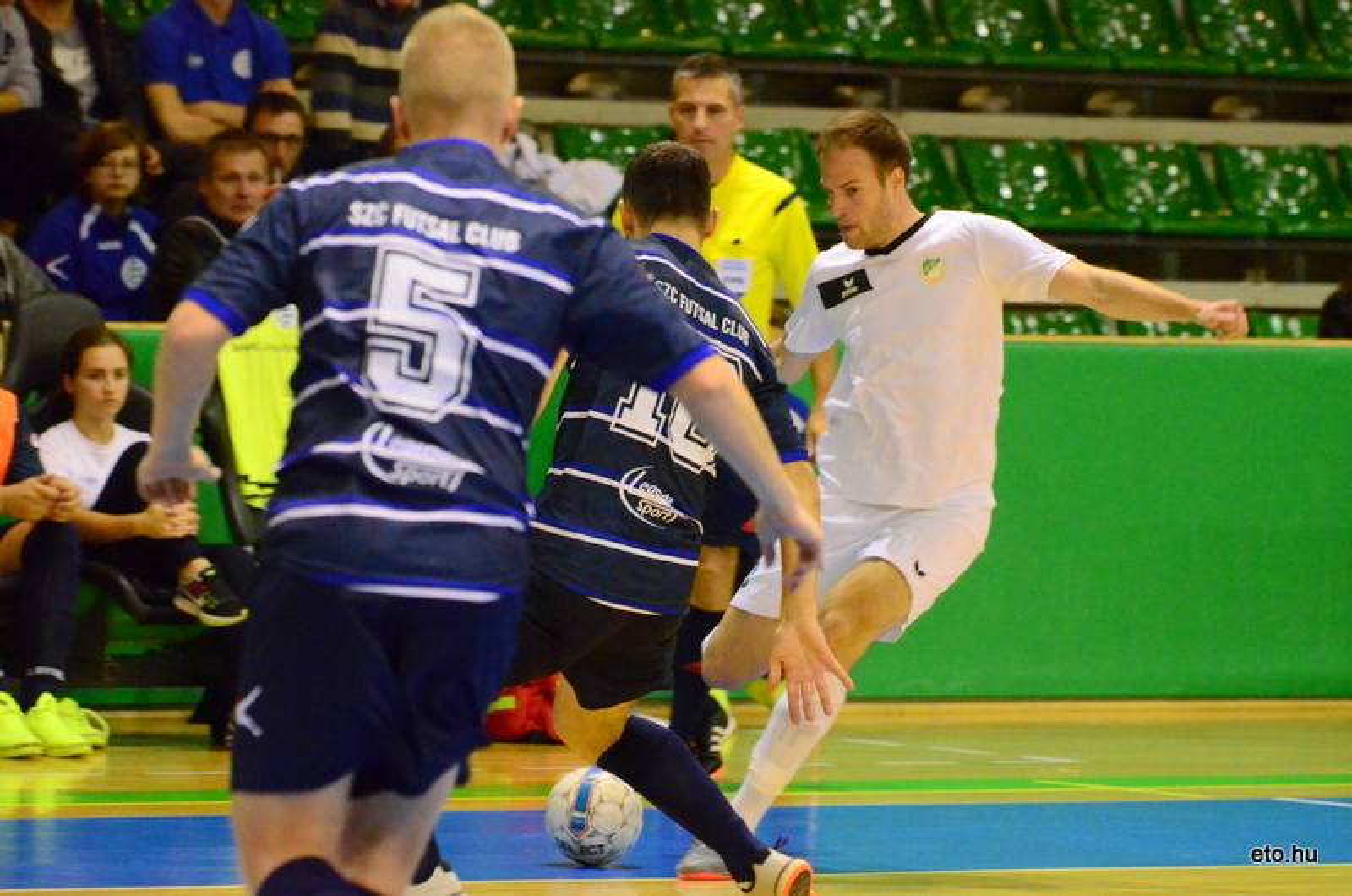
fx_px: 11806
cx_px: 676
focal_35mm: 315
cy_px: 448
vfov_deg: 4.3
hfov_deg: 6.6
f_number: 5.6
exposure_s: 1/400
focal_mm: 210
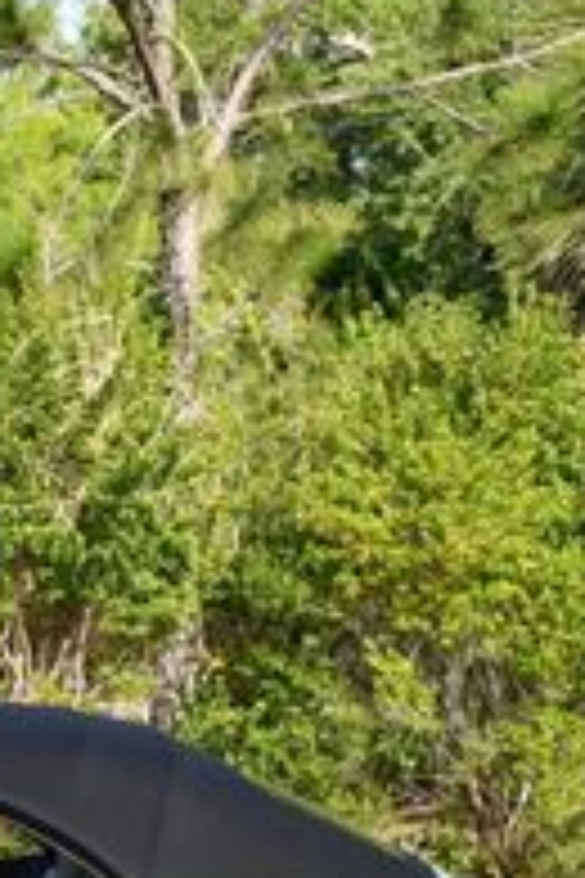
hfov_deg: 6.4
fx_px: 5118
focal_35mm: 210
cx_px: -490
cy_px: 752
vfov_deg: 9.8
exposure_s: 1/250
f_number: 7.1
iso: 200
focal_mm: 32
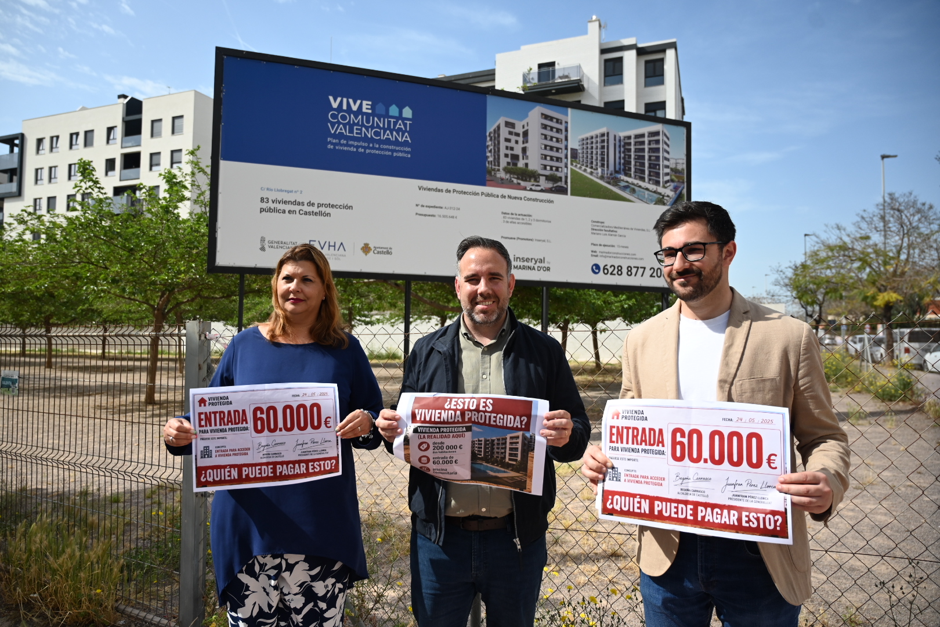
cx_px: 470
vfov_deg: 53.1
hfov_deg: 73.7
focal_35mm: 24
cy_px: 314
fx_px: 627
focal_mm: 24
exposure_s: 1/3200
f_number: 4
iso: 400
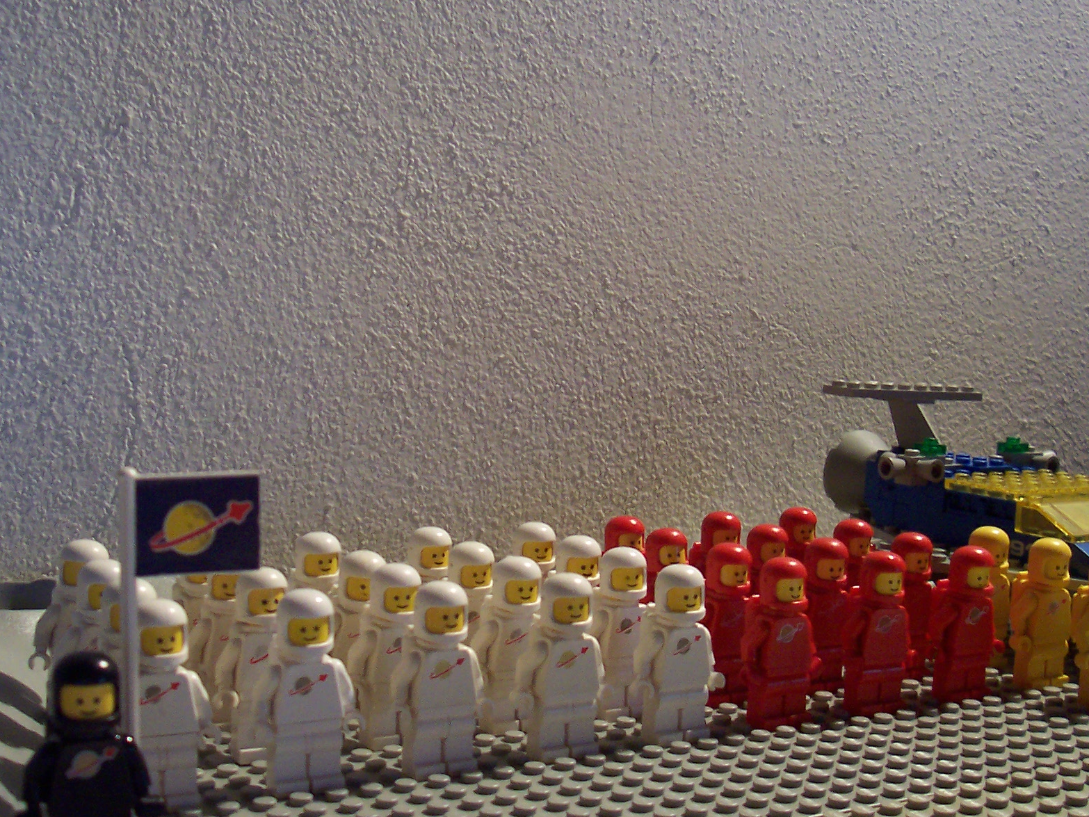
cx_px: 520
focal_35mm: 48
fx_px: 1510
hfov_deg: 39.6
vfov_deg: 30.3
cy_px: 416
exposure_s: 1/8
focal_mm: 5.6
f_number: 2.8
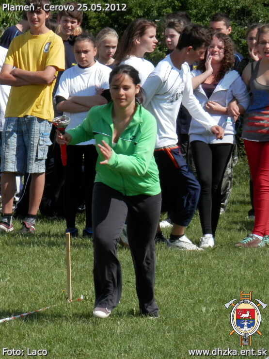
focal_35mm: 248
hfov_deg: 6.0
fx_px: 2570
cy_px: 180
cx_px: 134
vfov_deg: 8.0
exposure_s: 1/320
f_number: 6.2
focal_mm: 44.4
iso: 80
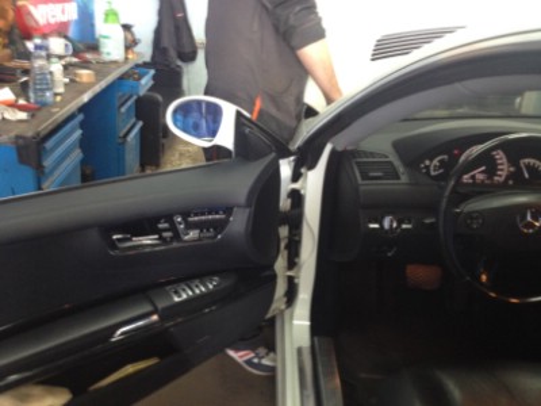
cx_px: 270
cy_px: 203
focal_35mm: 35
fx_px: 547
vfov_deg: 40.7
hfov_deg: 52.6
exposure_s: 1/20
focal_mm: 4.28
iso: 160
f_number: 2.4
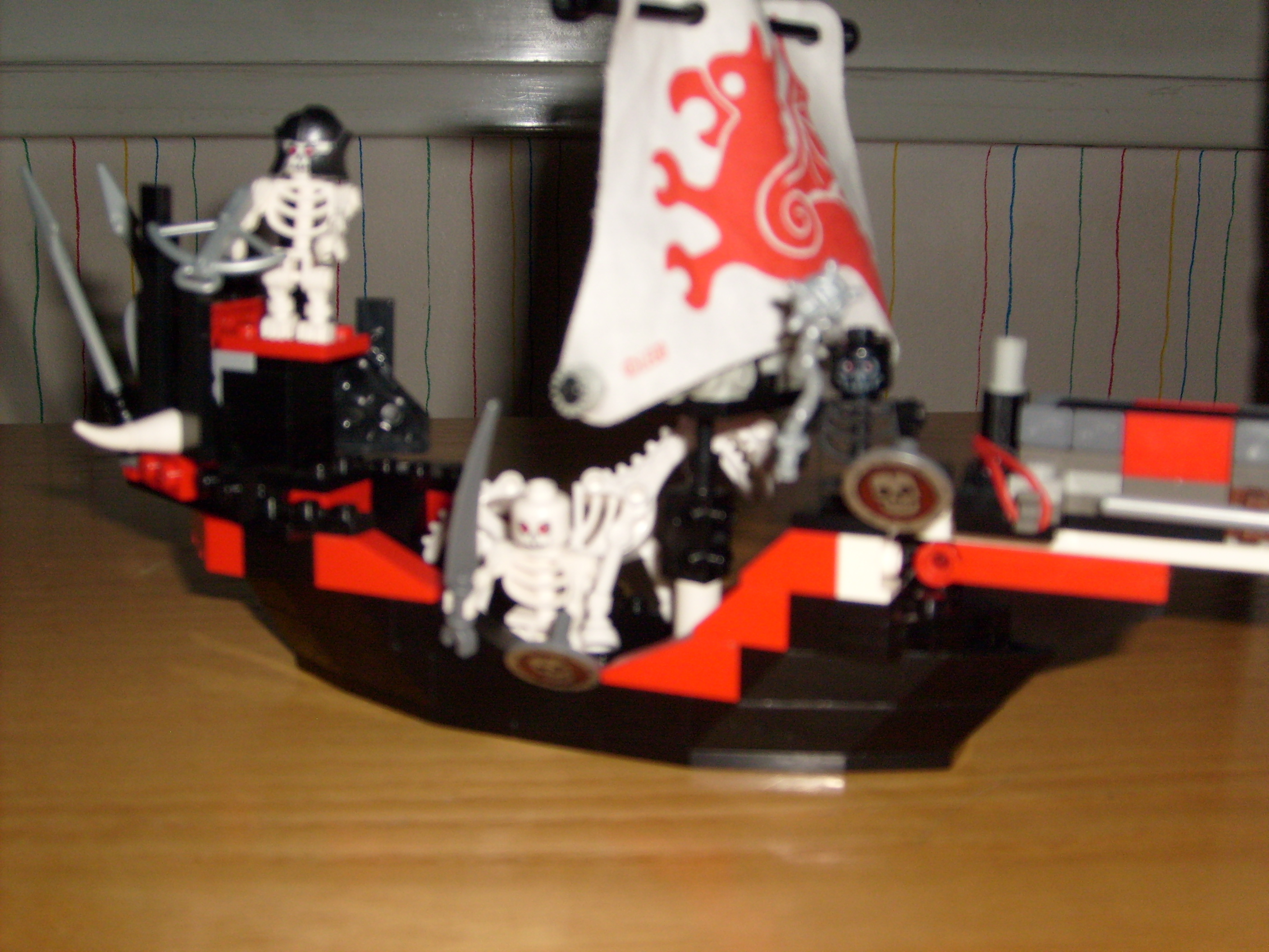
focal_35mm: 43
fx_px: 1576
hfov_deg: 43.9
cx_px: 634
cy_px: 476
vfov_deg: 33.6
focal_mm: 7.2
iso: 100
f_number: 3
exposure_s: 1/45
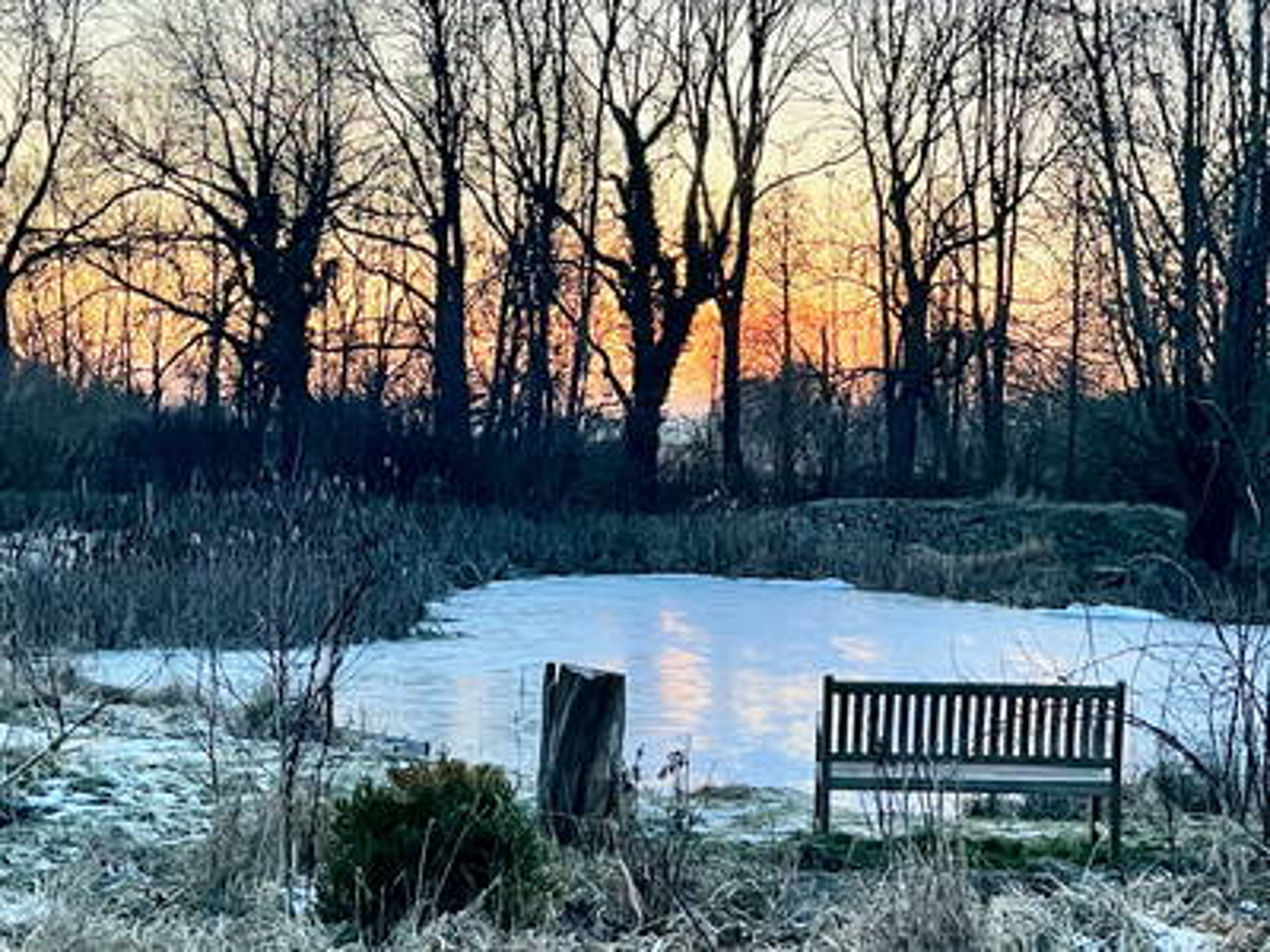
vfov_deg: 53.1
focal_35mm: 26
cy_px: 476
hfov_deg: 67.3
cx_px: 635
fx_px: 954
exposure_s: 1/42
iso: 500
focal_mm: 5.1
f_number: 1.6
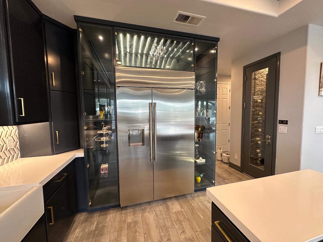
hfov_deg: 102.1
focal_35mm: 14
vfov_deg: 85.7
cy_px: 121
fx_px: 131
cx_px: 162
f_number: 2.2
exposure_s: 1/120
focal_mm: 2.22
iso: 200
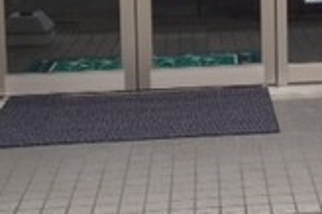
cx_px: 337
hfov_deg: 16.4
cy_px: -27
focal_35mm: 122
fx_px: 1090
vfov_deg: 11.0
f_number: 2.4
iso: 50
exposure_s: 1/223
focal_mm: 4.28
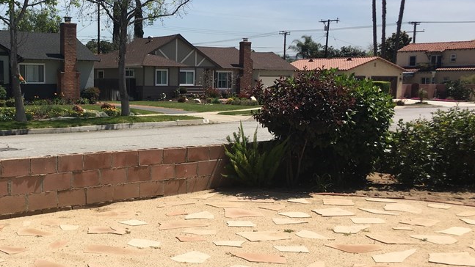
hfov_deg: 39.9
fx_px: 630
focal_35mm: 50
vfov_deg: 23.9
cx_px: 105
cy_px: 156
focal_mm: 4.15
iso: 25
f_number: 2.2
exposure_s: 1/2024
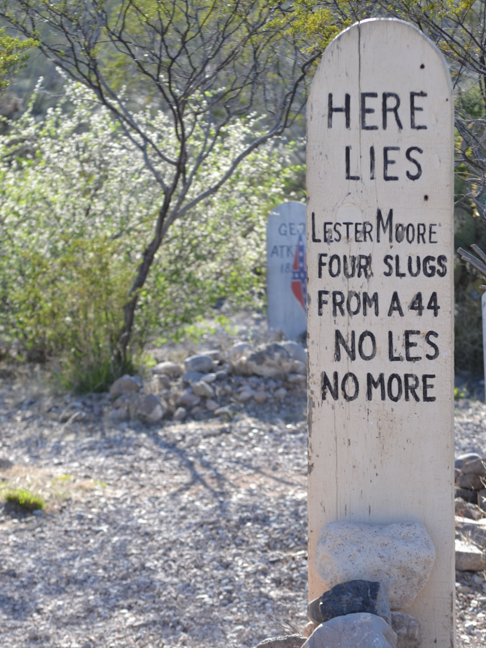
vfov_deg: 13.1
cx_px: 218
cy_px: 373
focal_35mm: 151
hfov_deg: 9.8
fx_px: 2826
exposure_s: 1/160
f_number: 6.3
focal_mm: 72
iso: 100
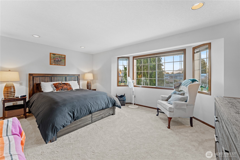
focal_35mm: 14
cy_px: 80
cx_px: 120
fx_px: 93
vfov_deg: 81.2
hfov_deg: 104.3
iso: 400
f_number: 8
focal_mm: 14
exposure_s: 1/4
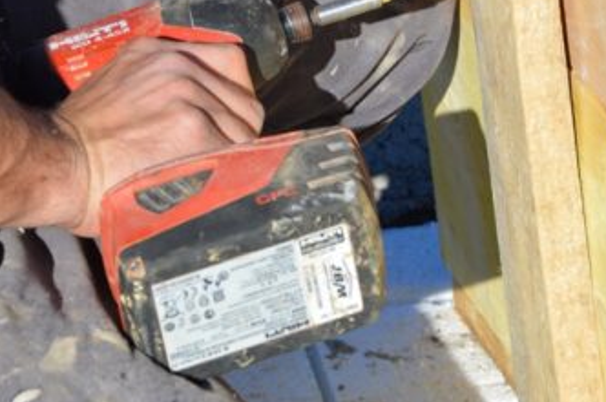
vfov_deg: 4.5
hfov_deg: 6.8
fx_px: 5107
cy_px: 103
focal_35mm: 304
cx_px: 219
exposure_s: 1/250
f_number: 8
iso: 100
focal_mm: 105
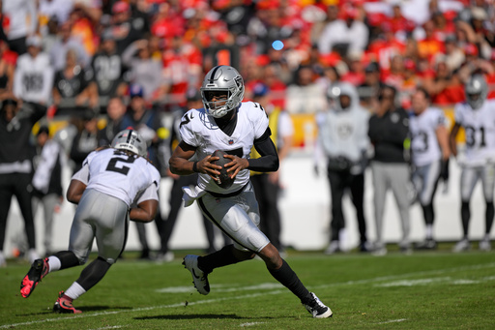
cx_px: 248
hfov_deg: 5.2
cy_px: 165
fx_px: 5498
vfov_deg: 3.4
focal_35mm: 400
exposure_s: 1/3200
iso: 72
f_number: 2.8
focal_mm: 400
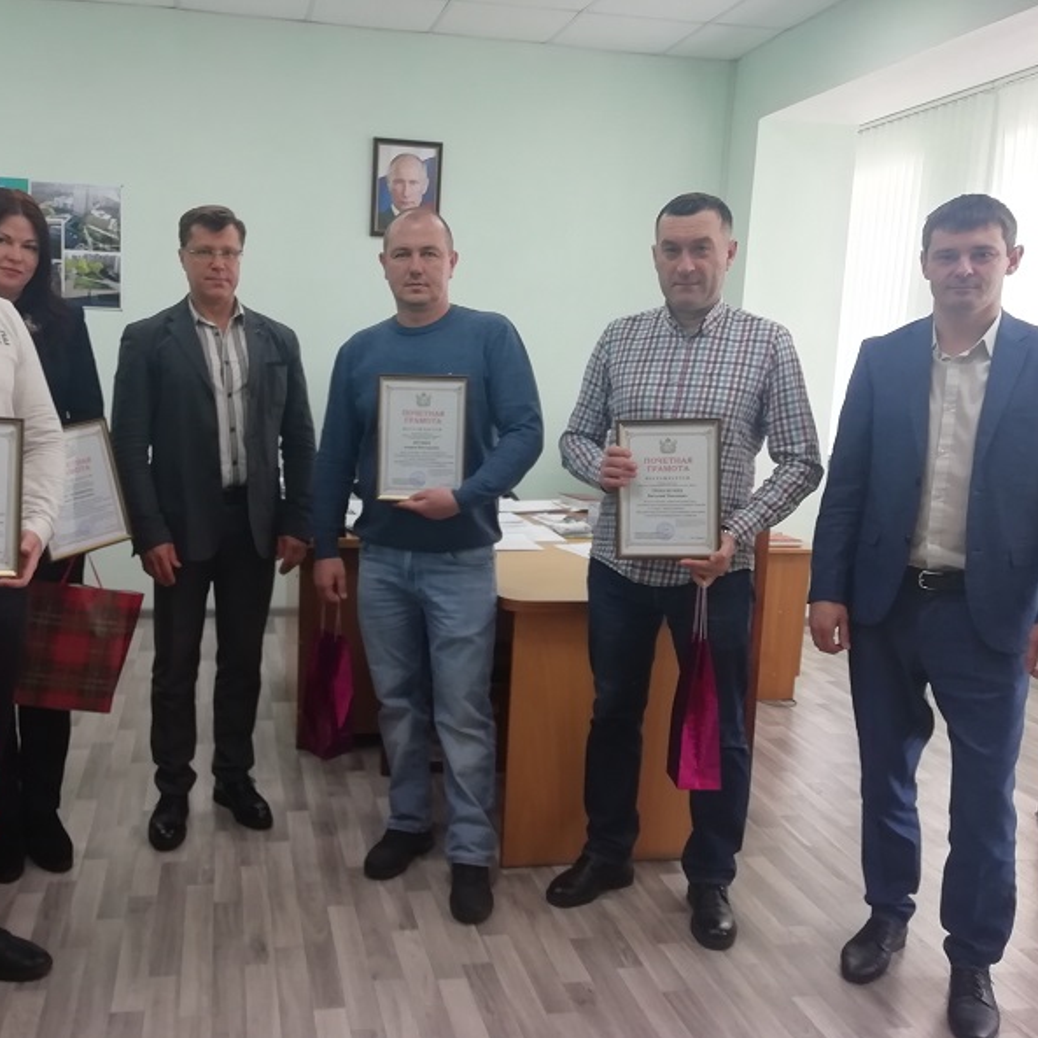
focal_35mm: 31
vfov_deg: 52.5
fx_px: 1052
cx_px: 397
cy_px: 523
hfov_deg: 52.0
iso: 80
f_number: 2.2
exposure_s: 1/50
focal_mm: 3.46
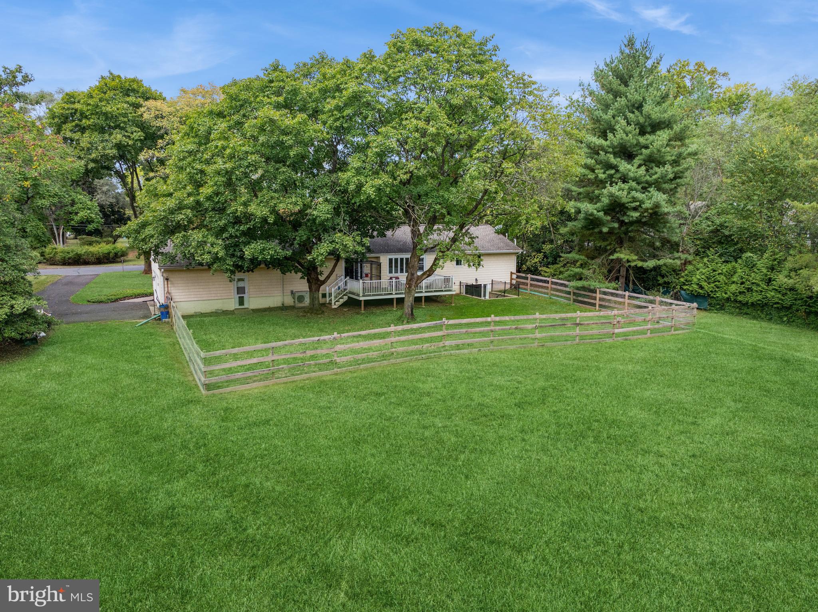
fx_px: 567
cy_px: 306
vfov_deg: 56.8
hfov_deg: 71.6
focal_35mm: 24
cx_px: 409
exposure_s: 1/1600
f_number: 2.8
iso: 360
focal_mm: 12.29
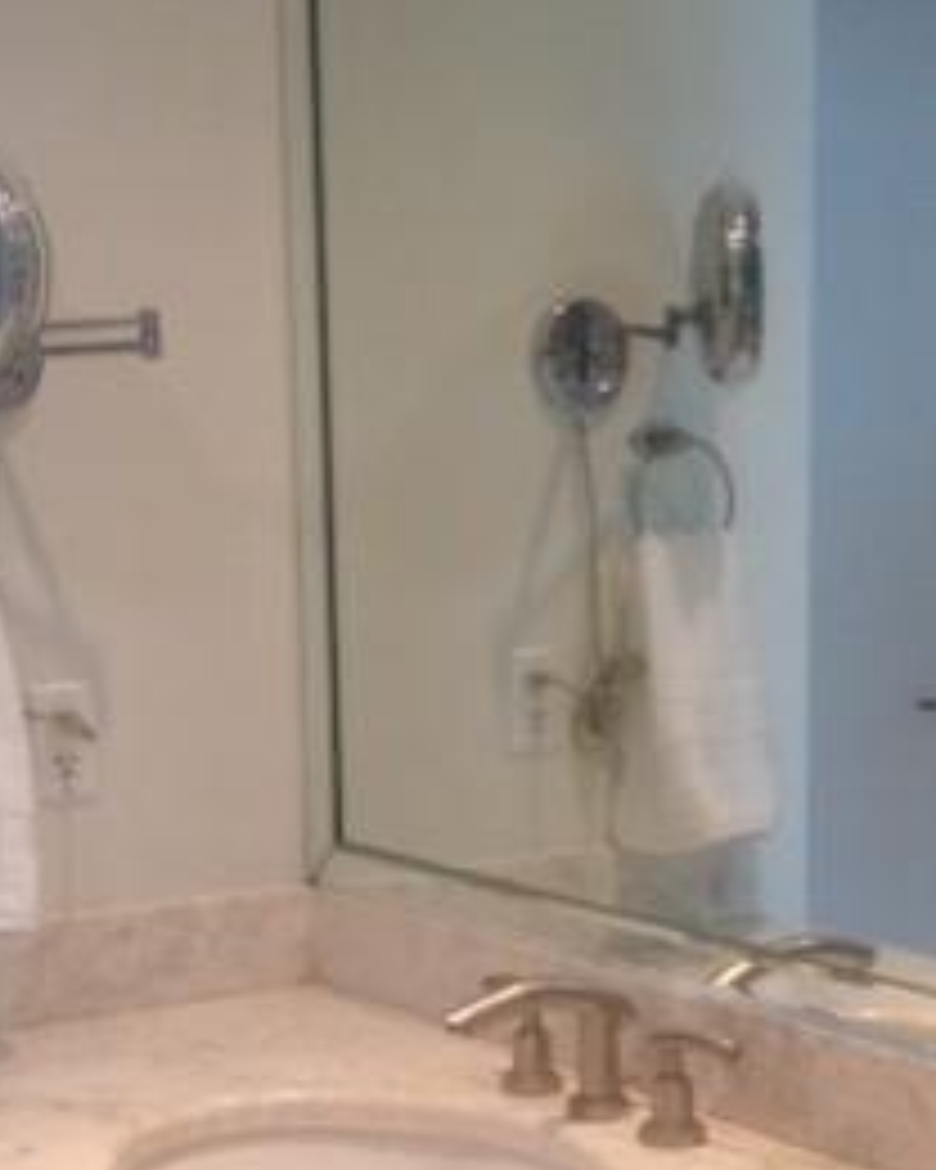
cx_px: 549
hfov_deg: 18.3
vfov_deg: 22.4
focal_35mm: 84
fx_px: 2909
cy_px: 932
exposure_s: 1/40
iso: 64
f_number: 2.4
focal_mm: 4.28
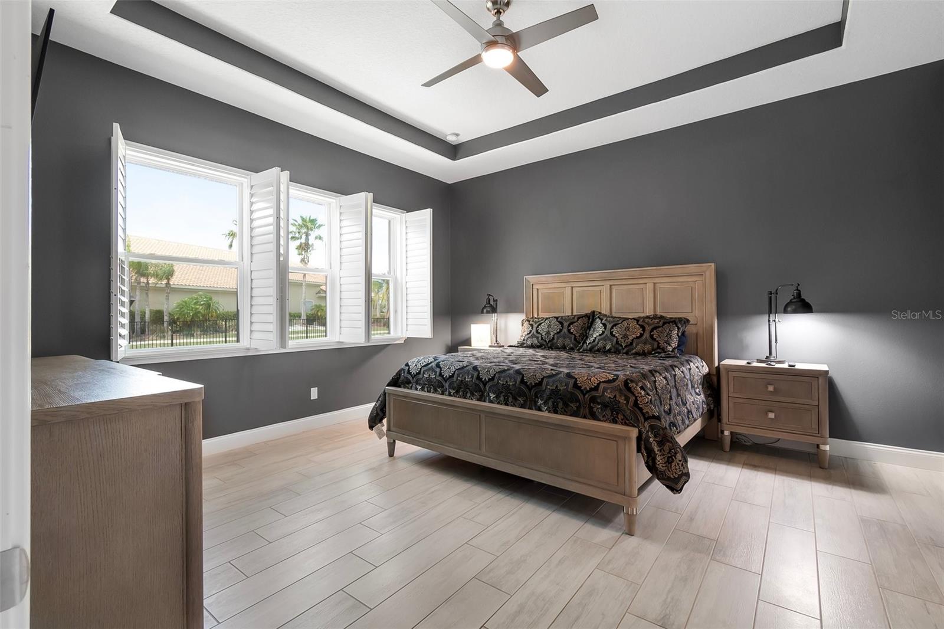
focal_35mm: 15
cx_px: 472
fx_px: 393
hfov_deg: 100.4
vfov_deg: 77.3
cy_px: 314
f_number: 9
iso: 320
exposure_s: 1
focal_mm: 10
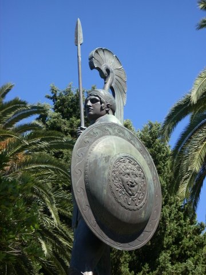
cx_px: 103
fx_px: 897
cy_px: 138
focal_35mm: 113
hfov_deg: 13.1
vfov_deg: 17.4
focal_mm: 18.6
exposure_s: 1/239
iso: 64
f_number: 5.2
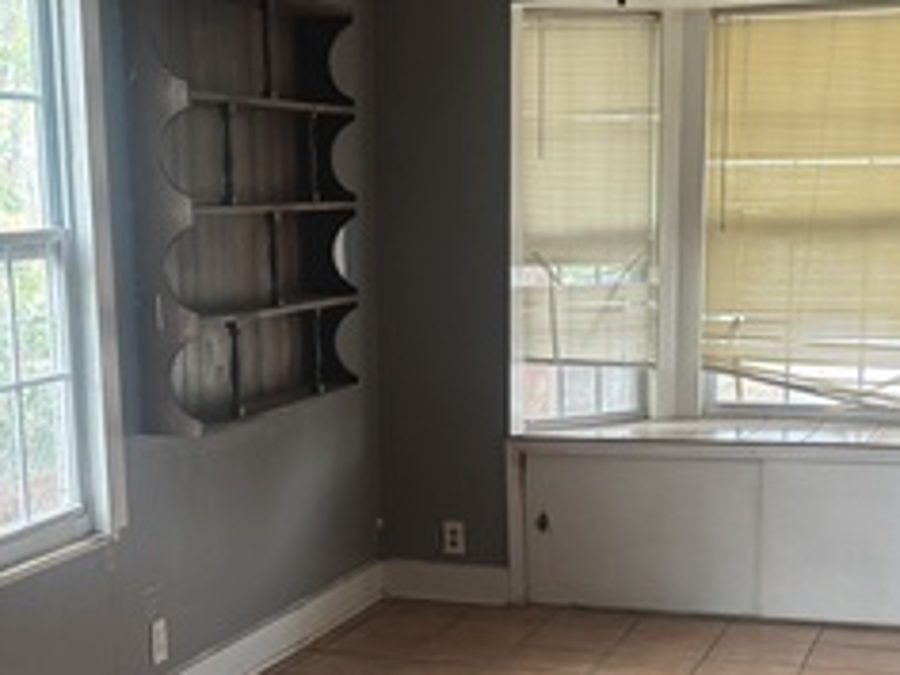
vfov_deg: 22.3
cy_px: 519
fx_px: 1690
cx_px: 339
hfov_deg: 29.7
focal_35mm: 65
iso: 200
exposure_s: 1/64
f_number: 1.78
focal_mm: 6.76
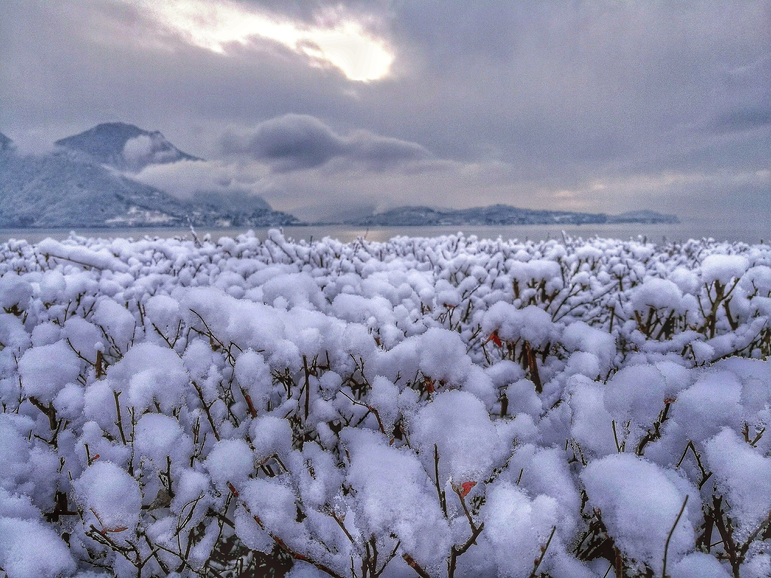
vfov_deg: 51.4
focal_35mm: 27
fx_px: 601
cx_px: 386
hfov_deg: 65.3
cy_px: 289
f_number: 2.2
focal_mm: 4.5
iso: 50
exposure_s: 1/386
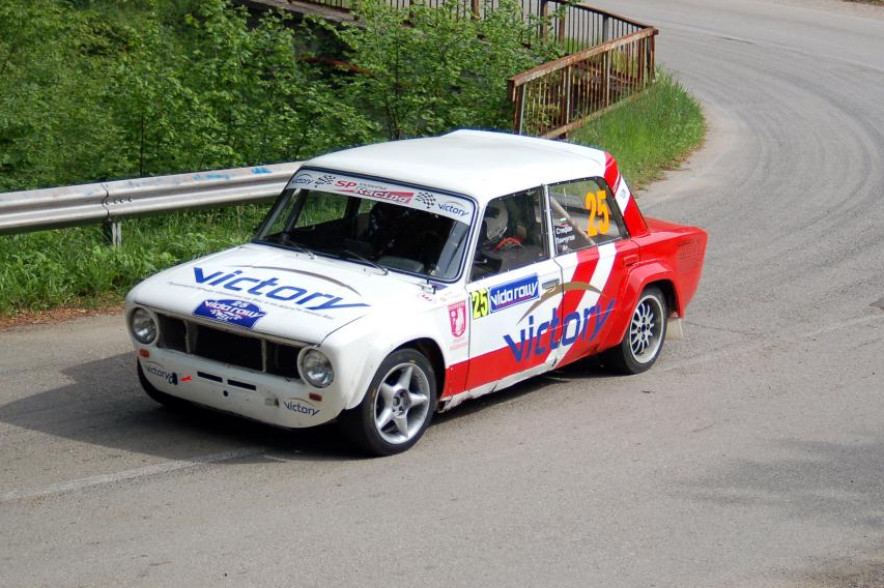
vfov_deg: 15.2
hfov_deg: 22.6
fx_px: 2209
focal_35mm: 90
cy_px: 240
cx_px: 424
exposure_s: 1/1000
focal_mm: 50
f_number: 4.5
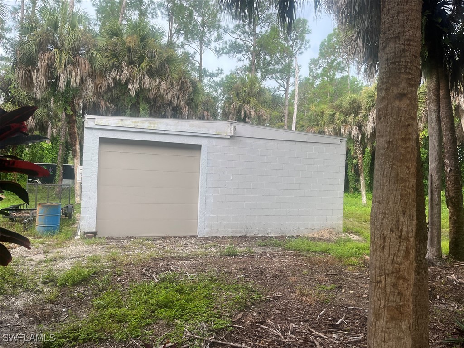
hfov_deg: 67.3
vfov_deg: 53.1
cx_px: 232
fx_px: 349
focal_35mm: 26
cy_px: 174
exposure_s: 1/233
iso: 40
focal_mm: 5.1
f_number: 1.6
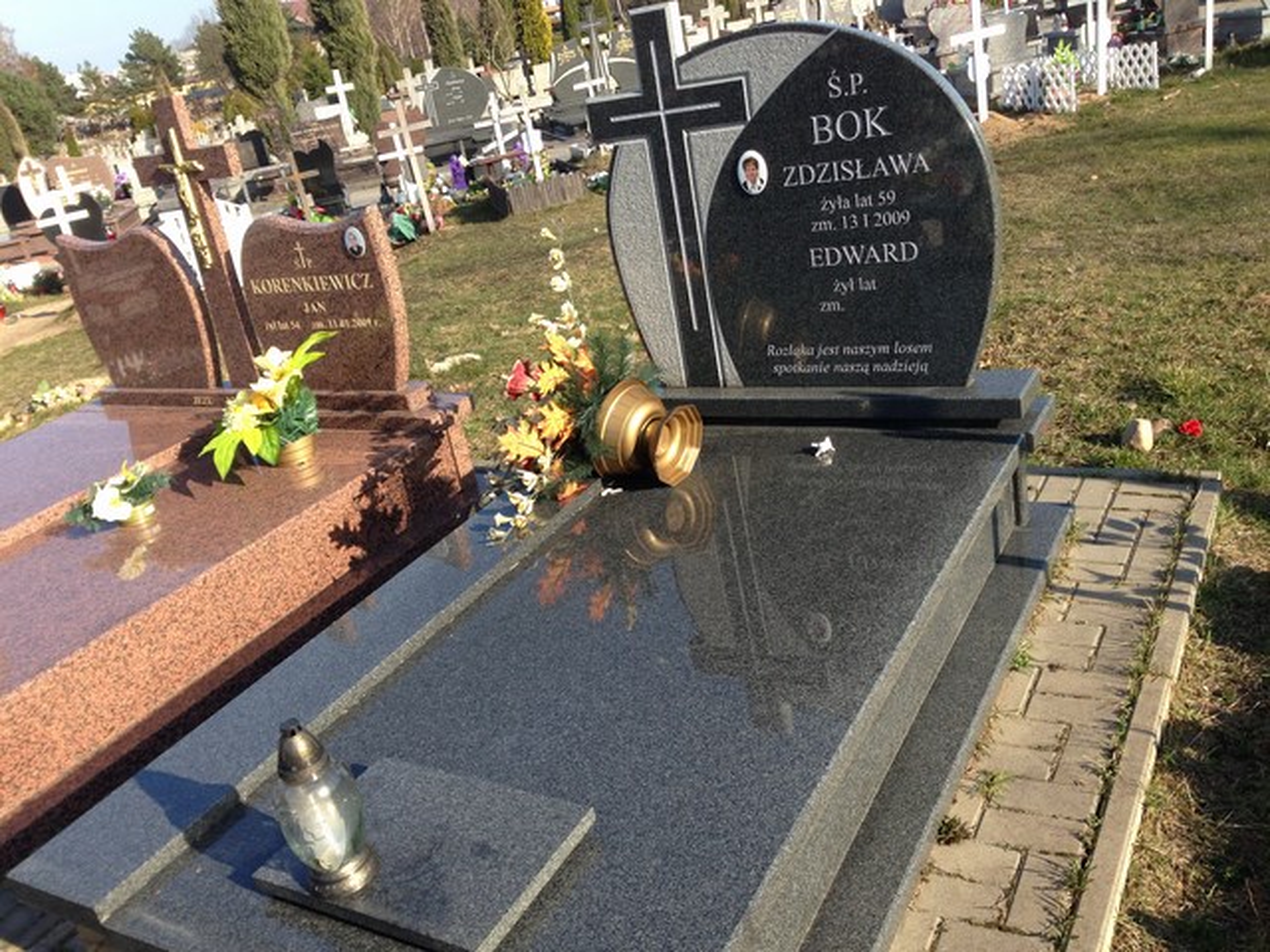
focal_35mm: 33
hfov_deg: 55.4
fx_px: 1211
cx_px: 635
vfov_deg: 42.9
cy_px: 476
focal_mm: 4.12
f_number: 2.4
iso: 50
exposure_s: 1/616
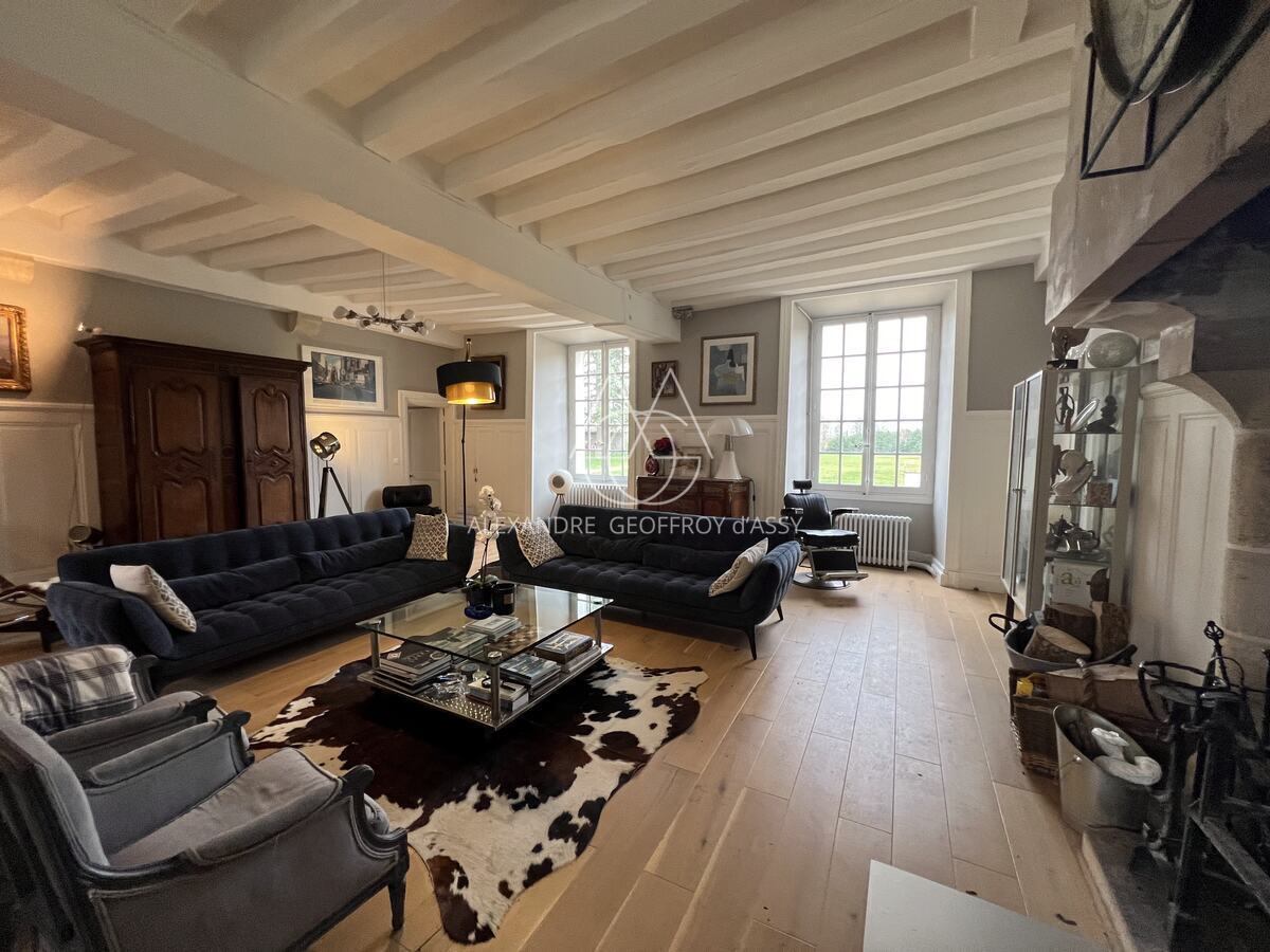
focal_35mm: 13
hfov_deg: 106.2
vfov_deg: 89.9
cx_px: 635
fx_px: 477
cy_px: 476
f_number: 1.8
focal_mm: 1.57
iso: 250
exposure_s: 1/91
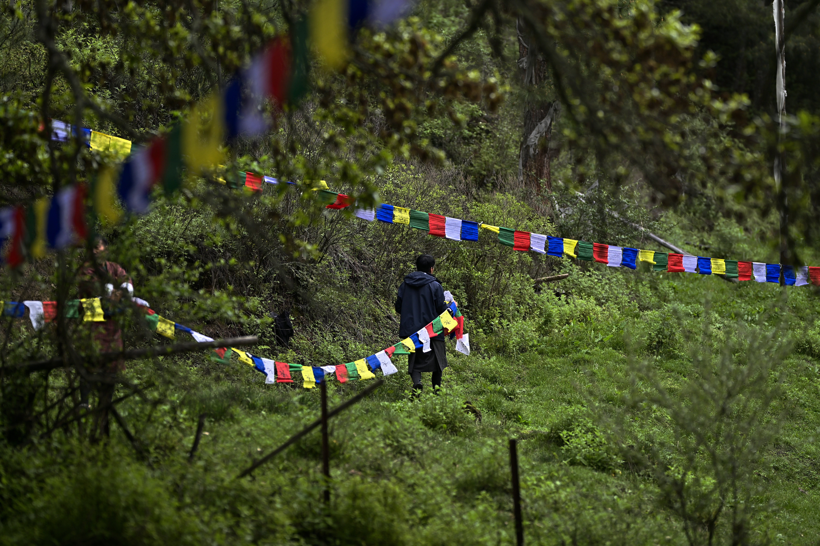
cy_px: 273
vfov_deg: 10.2
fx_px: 3075
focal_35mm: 135
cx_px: 410
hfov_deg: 15.2
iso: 400
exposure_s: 1/2500
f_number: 1.8
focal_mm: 135
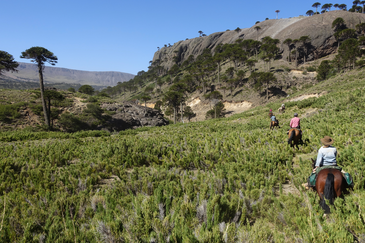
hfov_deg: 60.3
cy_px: 122
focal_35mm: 31
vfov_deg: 42.3
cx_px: 182
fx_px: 314
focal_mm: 11.22
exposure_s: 1/500
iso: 125
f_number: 5.6
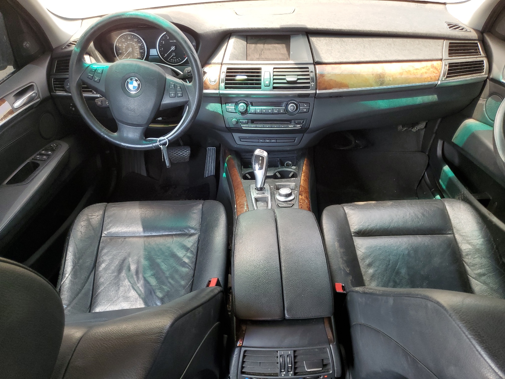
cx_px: 252
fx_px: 379
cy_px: 190
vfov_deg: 53.1
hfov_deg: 67.3
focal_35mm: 26
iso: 83
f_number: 1.5
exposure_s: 1/60.2
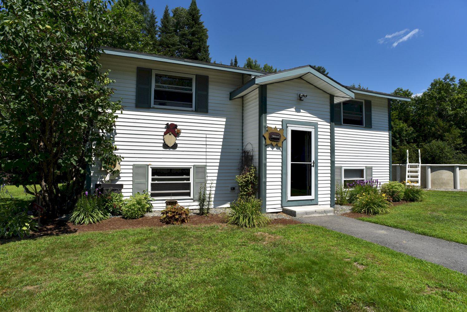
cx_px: 234
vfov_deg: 62.0
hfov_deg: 84.0
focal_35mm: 20
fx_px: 260
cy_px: 156
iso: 200
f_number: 11
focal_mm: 20
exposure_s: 1/500
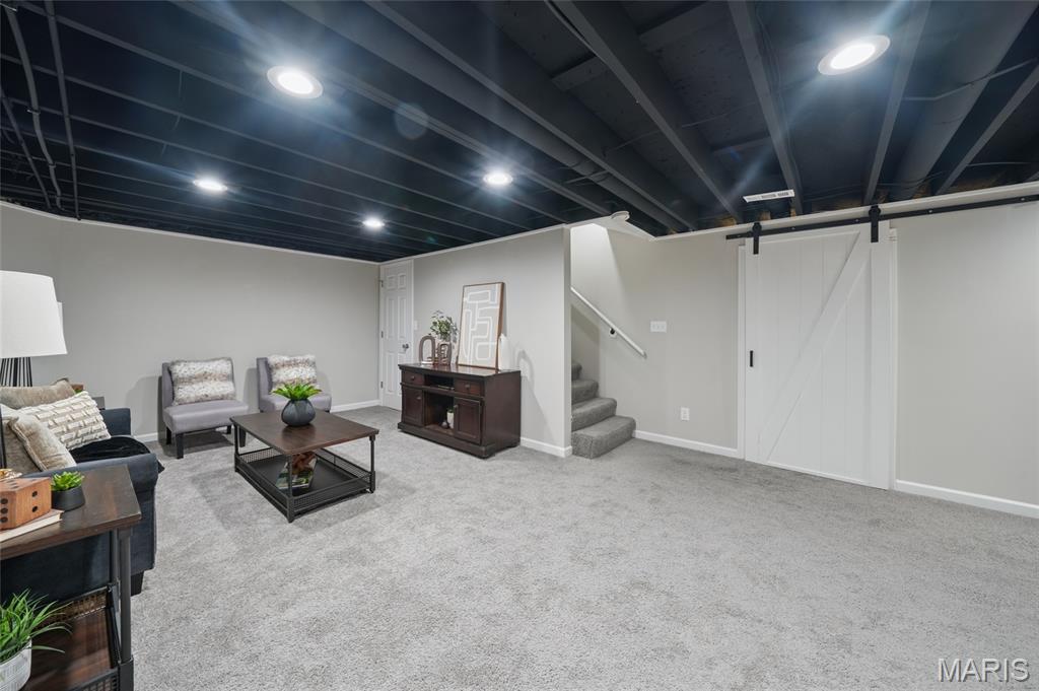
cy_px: 346
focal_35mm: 12
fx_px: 346
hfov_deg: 112.7
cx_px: 520
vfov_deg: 89.9
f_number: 8
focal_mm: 12
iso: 400
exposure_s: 1/3.33
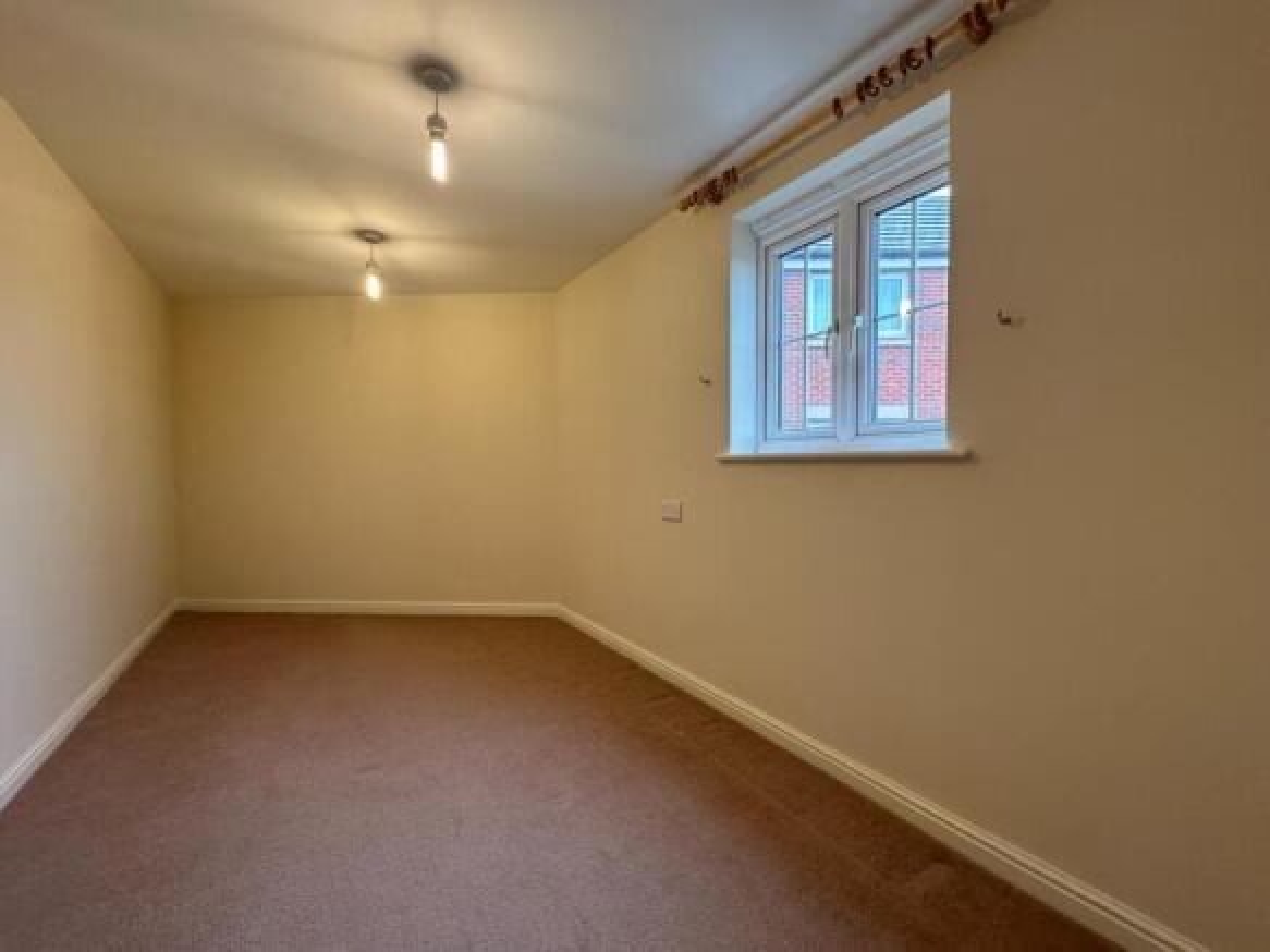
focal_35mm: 14
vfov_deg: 85.7
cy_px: 476
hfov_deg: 102.1
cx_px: 635
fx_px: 514
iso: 125
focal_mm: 2.22
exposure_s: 1/100
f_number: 2.2
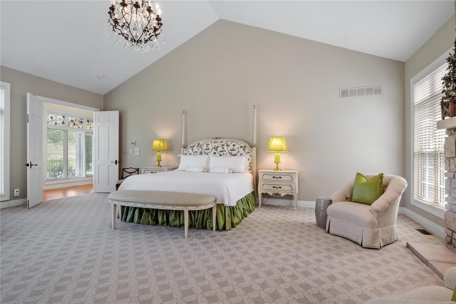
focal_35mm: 18
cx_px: 228
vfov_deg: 67.4
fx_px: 228
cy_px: 152
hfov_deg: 90.0
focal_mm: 9
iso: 400
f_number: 8
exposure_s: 1/25
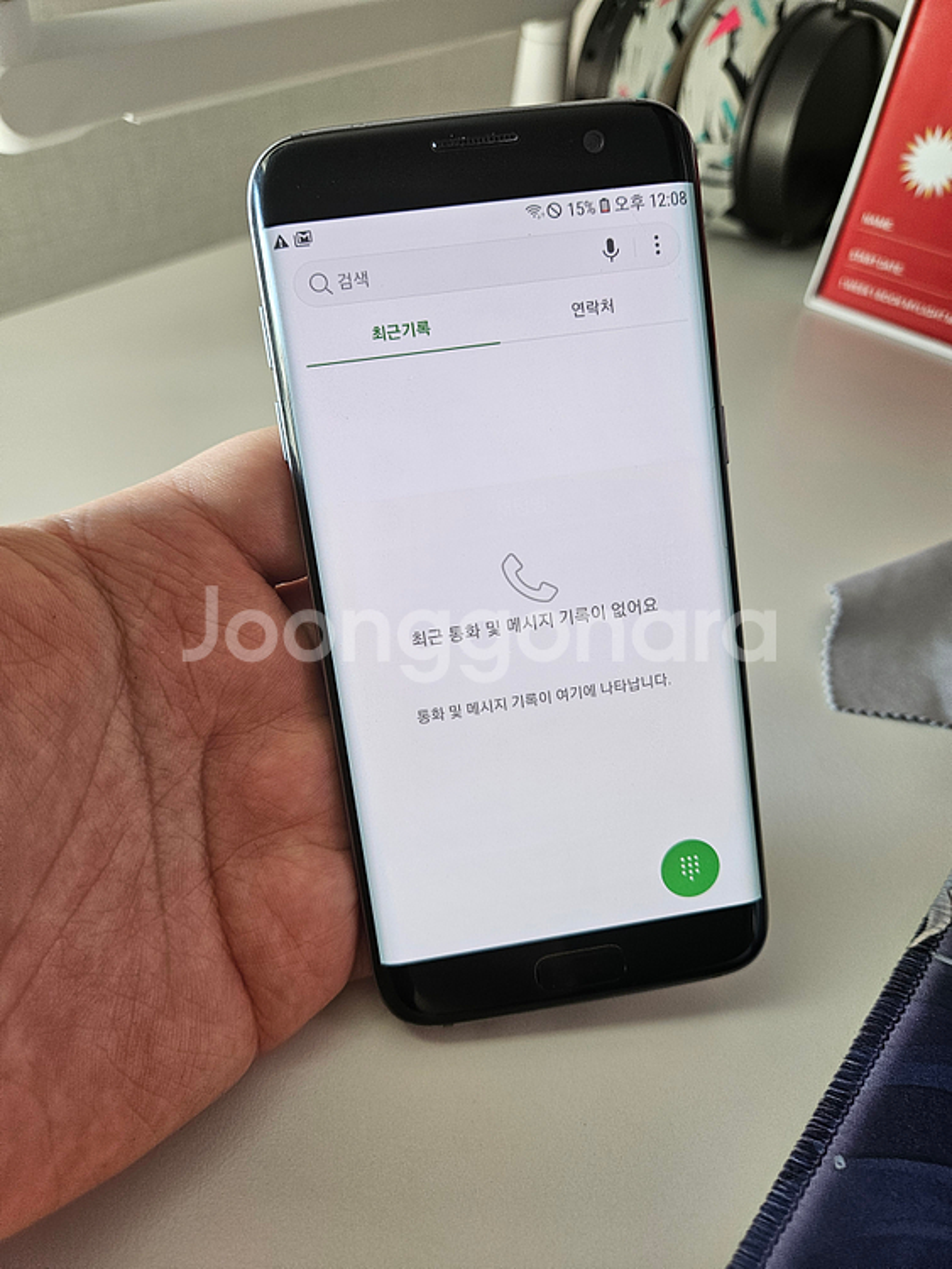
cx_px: 476
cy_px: 634
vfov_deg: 73.9
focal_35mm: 23
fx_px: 843
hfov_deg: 58.9
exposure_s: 1/60.5
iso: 125
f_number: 1.8
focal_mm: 5.4
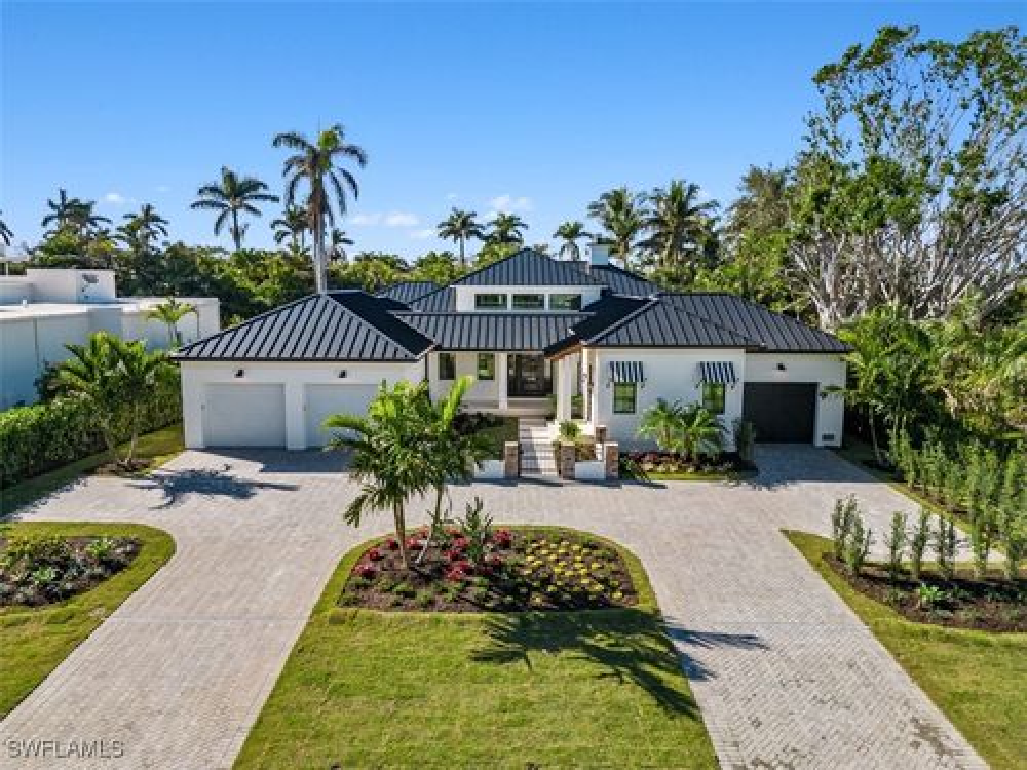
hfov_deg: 71.6
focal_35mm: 24
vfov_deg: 56.8
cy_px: 385
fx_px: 712
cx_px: 514
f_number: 1.7
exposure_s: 1/3000
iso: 120
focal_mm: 6.72
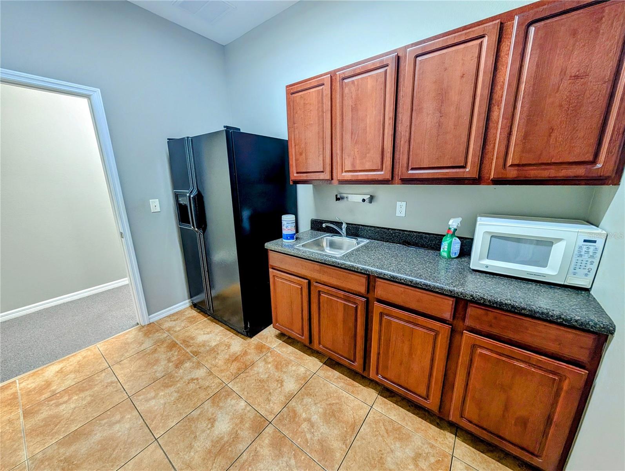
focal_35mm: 12
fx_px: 217
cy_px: 236
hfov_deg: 110.5
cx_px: 312
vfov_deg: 94.6
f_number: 1.7
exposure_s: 1/30
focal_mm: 2.02
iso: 126
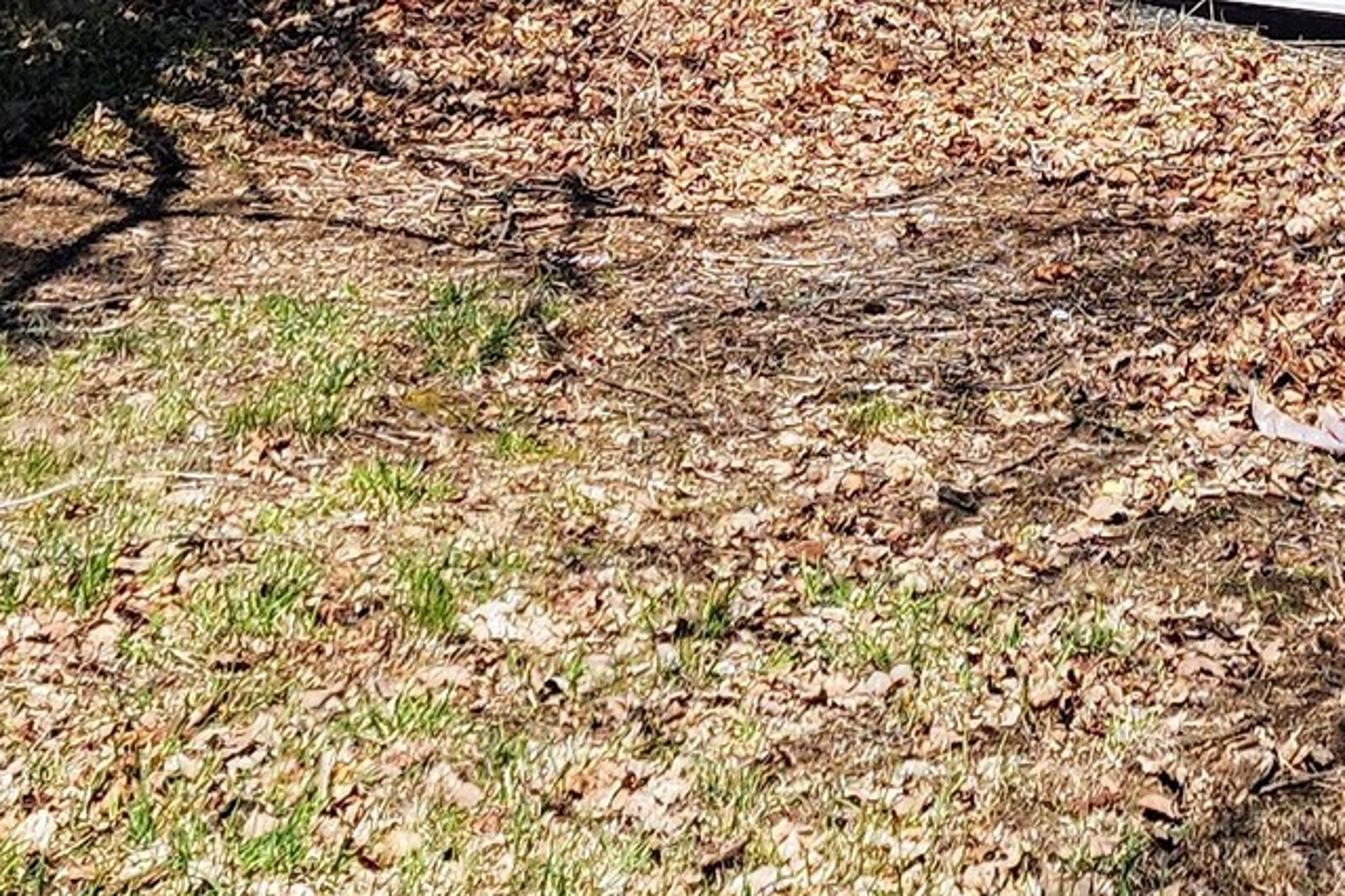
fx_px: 4296
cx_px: 1515
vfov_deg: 10.5
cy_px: -1169
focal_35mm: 115
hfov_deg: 17.2
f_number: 1.8
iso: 12
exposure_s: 1/786
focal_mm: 6.4
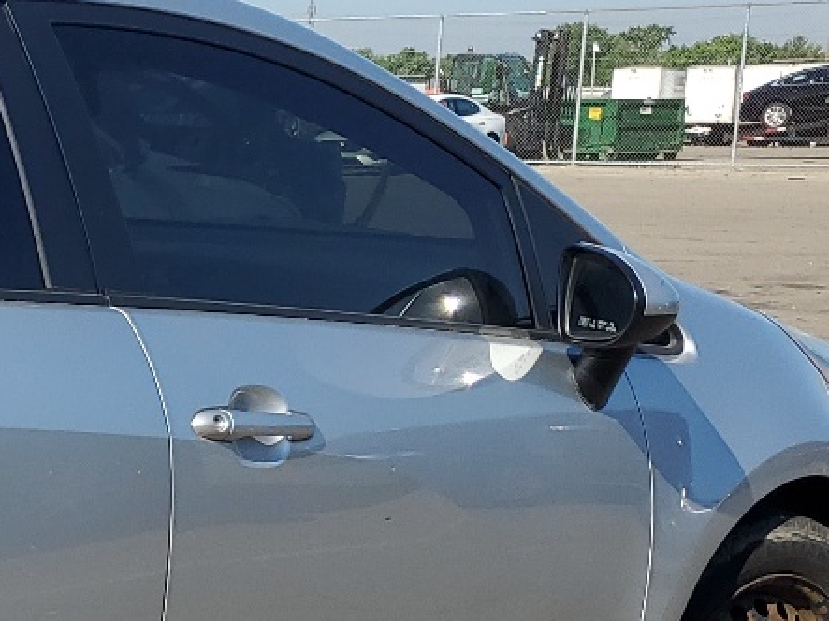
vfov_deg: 15.4
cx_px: -460
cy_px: 623
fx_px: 2251
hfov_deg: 18.2
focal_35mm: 94
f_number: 1.5
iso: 50
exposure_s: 1/3333
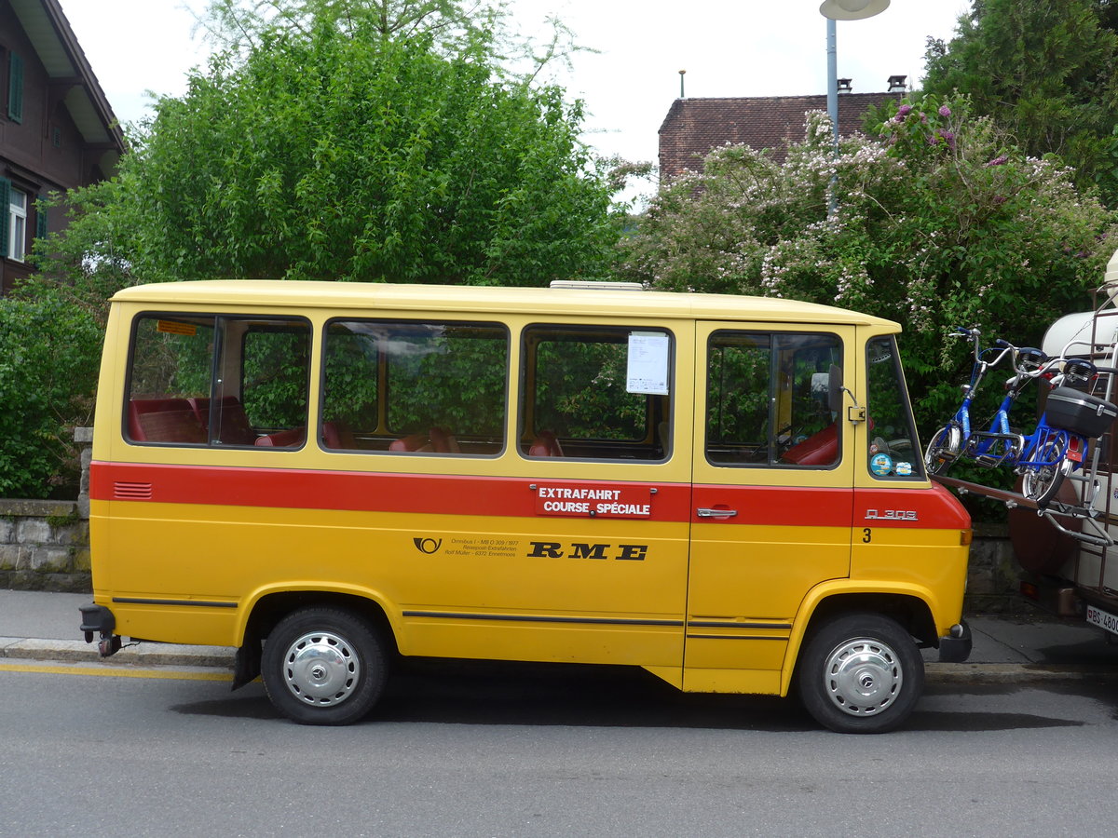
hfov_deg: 58.4
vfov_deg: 45.4
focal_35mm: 31
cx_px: 559
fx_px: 1001
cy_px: 419
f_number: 2.8
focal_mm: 6.5
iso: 80
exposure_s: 1/500
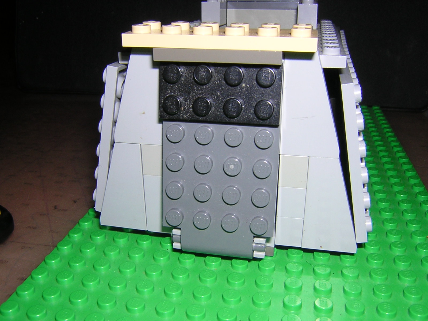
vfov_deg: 39.7
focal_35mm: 36
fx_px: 445
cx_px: 214
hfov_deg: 51.4
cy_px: 160
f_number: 5.2
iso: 100
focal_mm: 4.7
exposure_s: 1/60.1
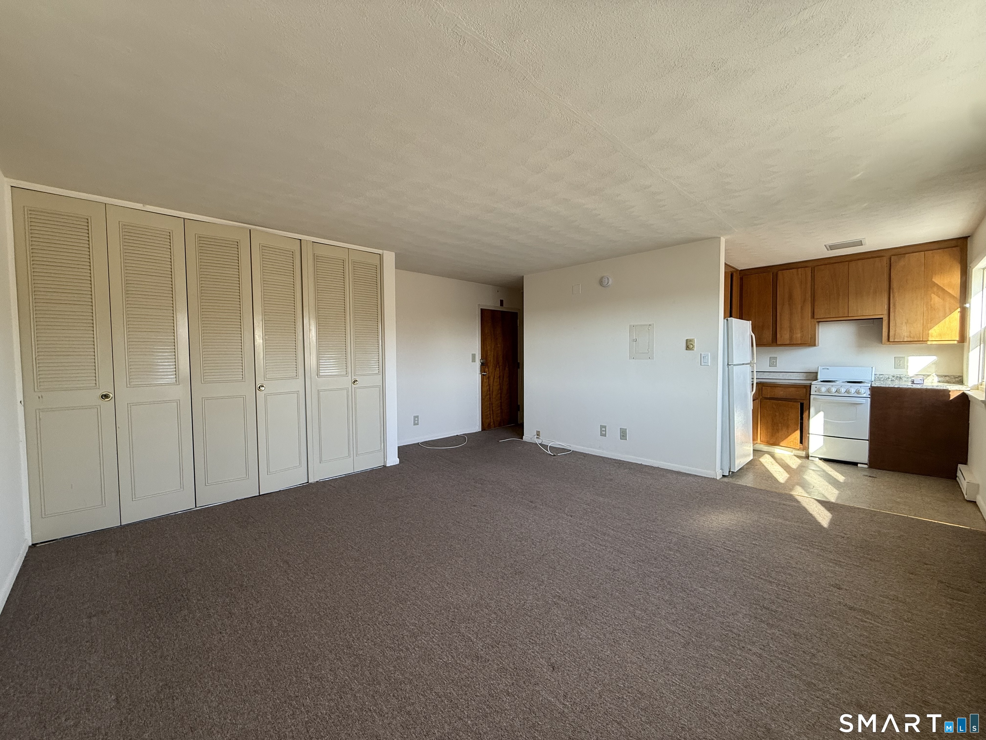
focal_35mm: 14
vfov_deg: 85.7
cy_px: 370
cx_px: 493
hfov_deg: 102.1
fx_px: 399
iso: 125
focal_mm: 2.22
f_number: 2.2
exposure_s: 1/99
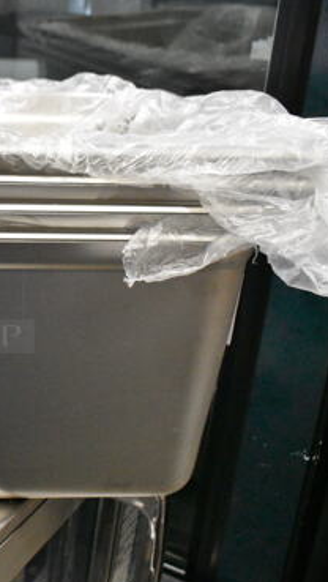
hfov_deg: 20.3
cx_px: -140
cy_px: 270
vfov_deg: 39.8
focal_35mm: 52
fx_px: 803
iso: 6400
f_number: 5
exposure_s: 1/100
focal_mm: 20
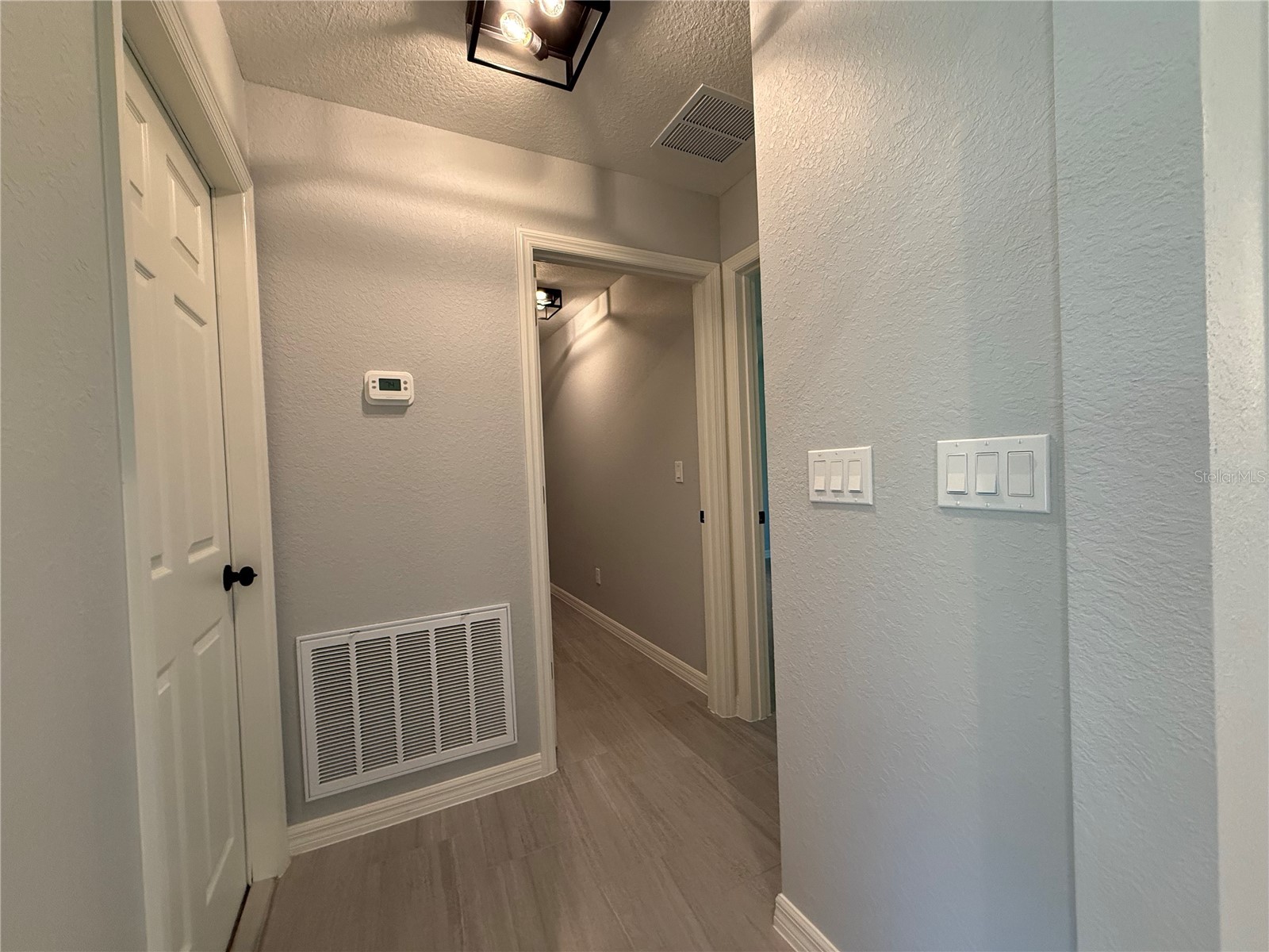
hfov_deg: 102.1
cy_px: 476
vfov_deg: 85.7
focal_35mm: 14
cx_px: 634
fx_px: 513
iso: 320
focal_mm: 2.22
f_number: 2.2
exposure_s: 1/120
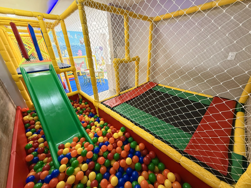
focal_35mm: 14
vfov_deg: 85.7
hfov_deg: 102.1
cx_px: 126
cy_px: 94
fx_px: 102
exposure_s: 1/60
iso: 320
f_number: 2.2
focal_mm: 2.22
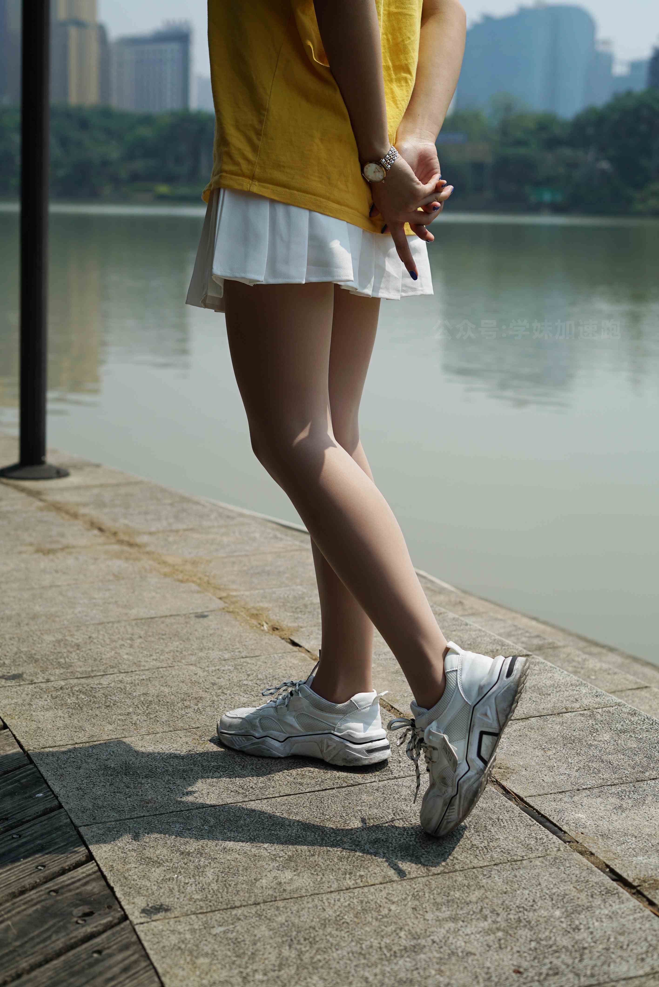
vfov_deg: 39.6
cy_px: 494
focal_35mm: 50
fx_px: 1371
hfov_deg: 27.0
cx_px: 330
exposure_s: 1/2000
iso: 100
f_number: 4
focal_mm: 50
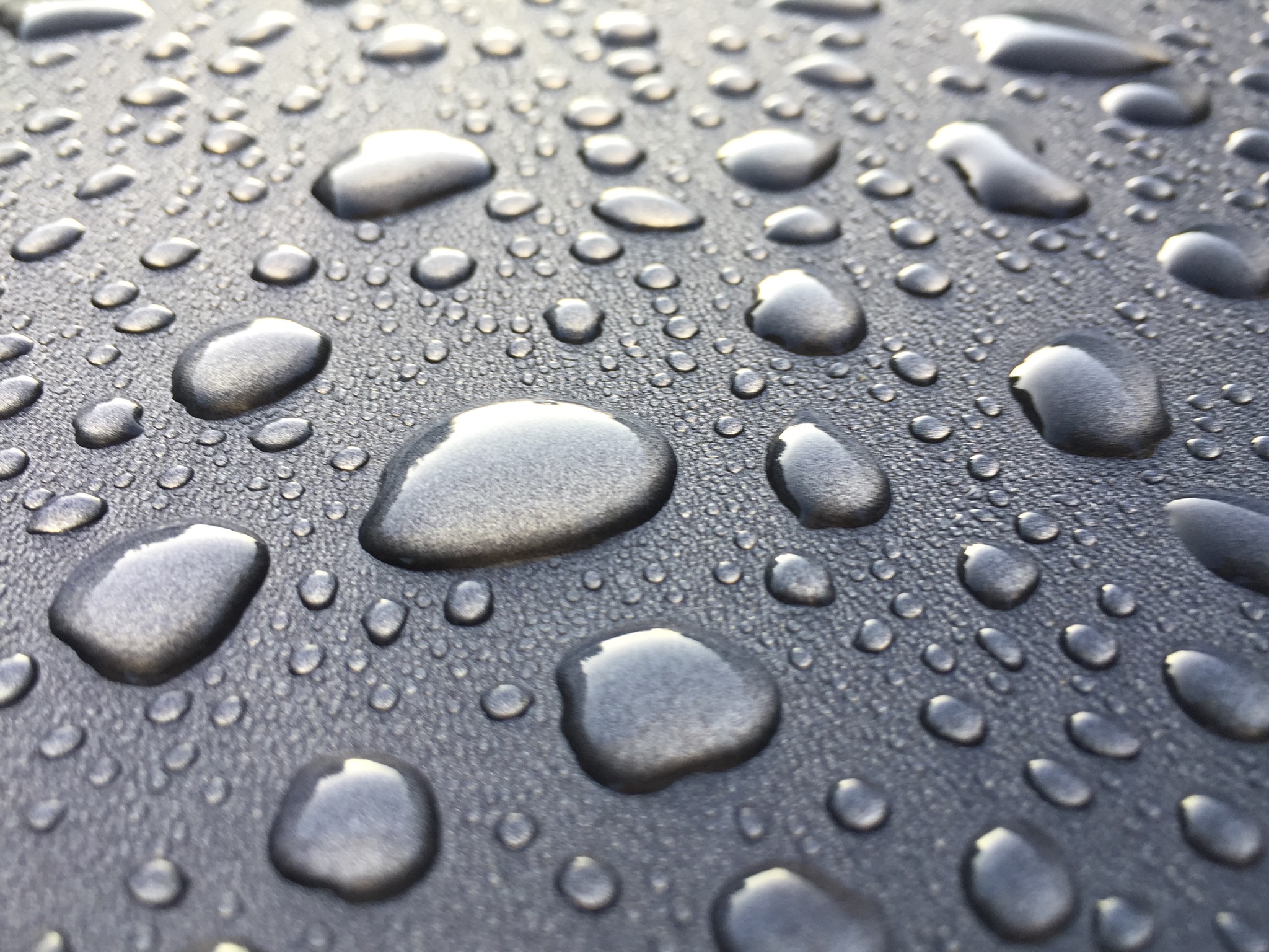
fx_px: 1063
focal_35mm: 29
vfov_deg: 48.2
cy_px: 476
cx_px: 634
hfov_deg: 61.7
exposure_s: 1/50
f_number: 2.2
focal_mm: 4.15
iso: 32
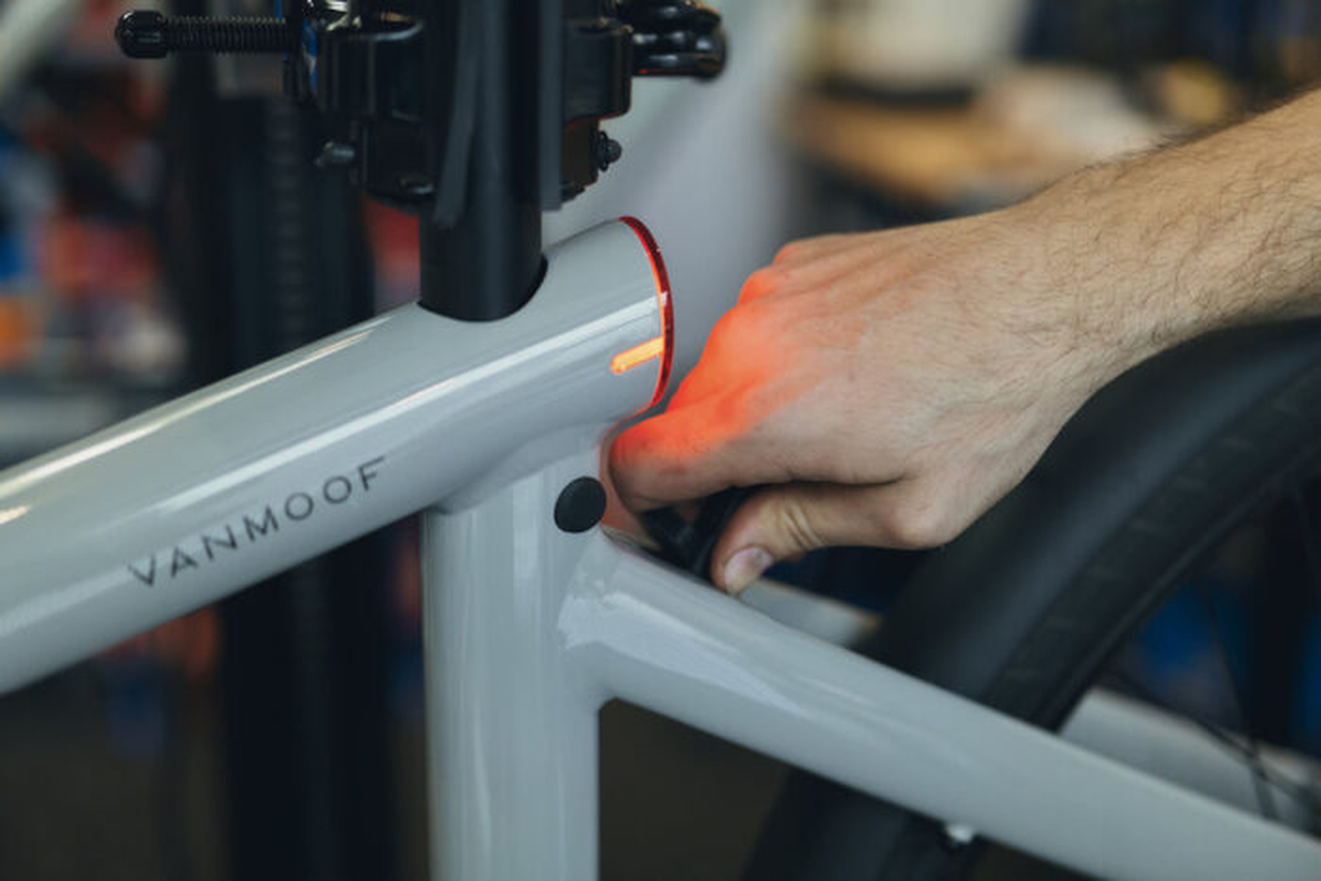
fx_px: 1835
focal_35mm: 50
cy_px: 440
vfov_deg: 27.0
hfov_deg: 39.6
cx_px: 660
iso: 800
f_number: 2
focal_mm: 50
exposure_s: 1/1600
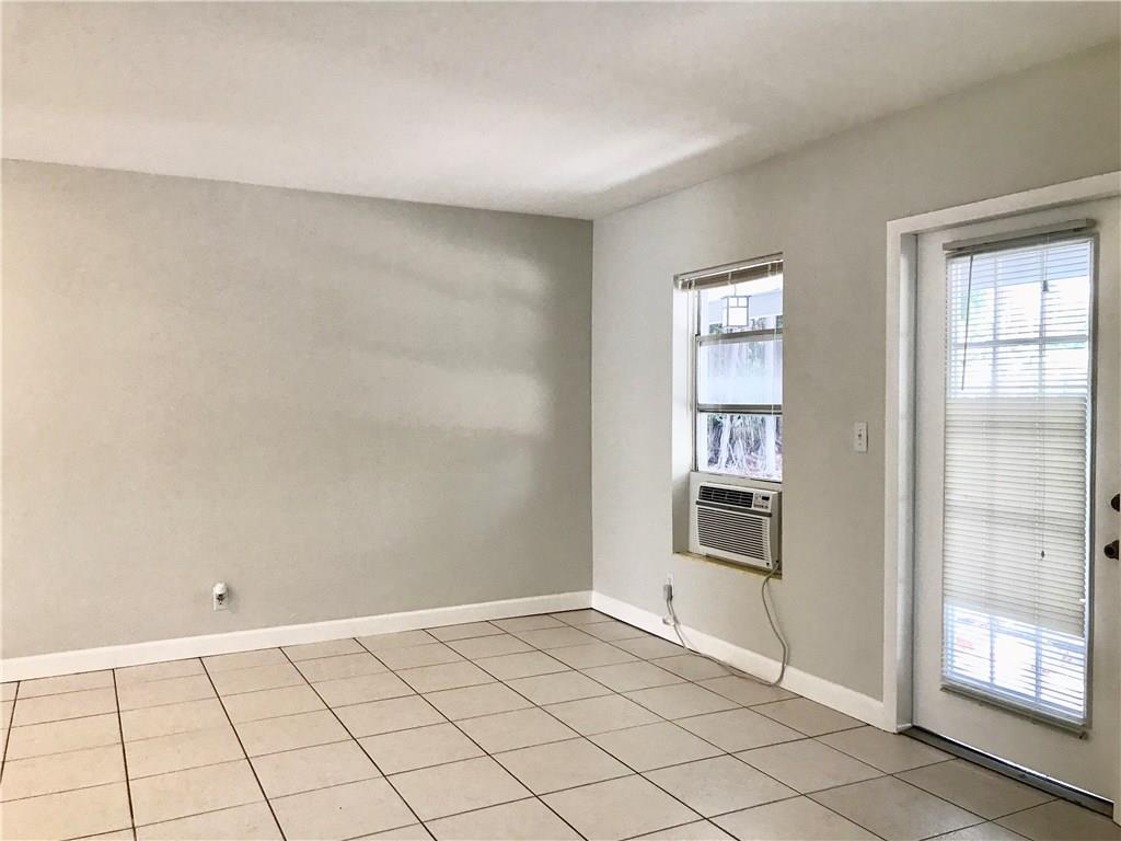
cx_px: 560
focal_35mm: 28
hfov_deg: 63.4
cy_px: 420
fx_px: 907
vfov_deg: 49.7
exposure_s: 1/40
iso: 25
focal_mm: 3.99
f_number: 1.8
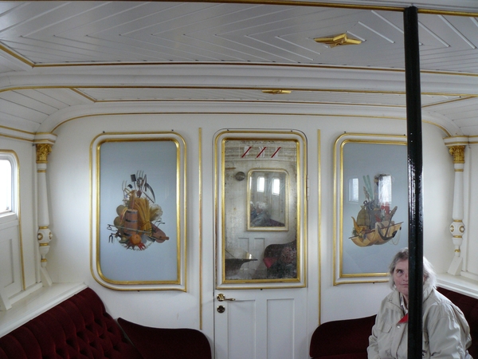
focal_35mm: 36
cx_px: 239
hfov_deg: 51.4
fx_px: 497
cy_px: 180
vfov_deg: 39.7
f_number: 2.8
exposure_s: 1/40
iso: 200
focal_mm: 6
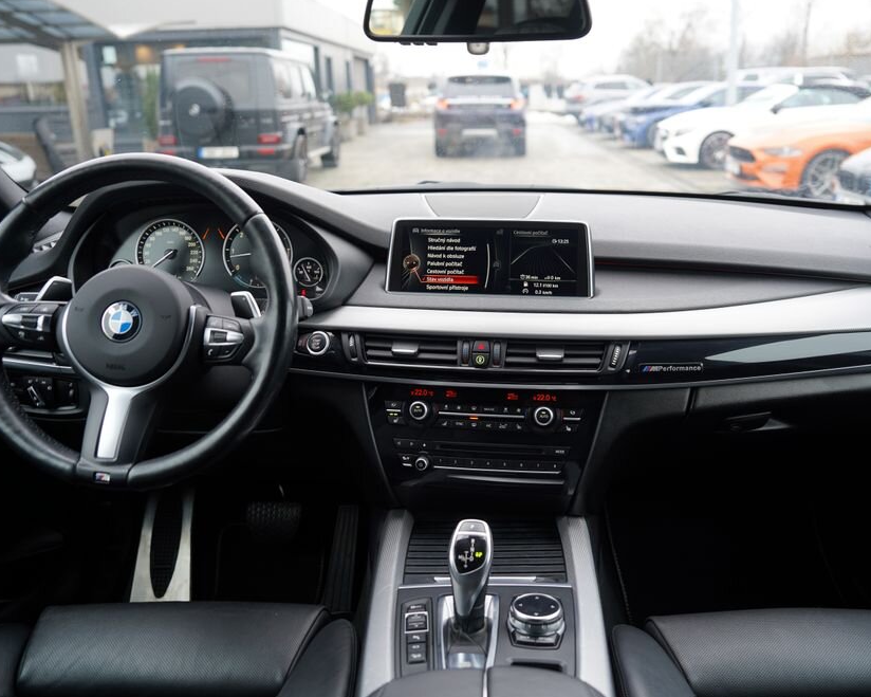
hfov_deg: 62.0
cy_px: 338
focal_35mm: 28
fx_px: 722
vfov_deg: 51.5
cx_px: 494
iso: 100
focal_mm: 24
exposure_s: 1/30
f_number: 2.8
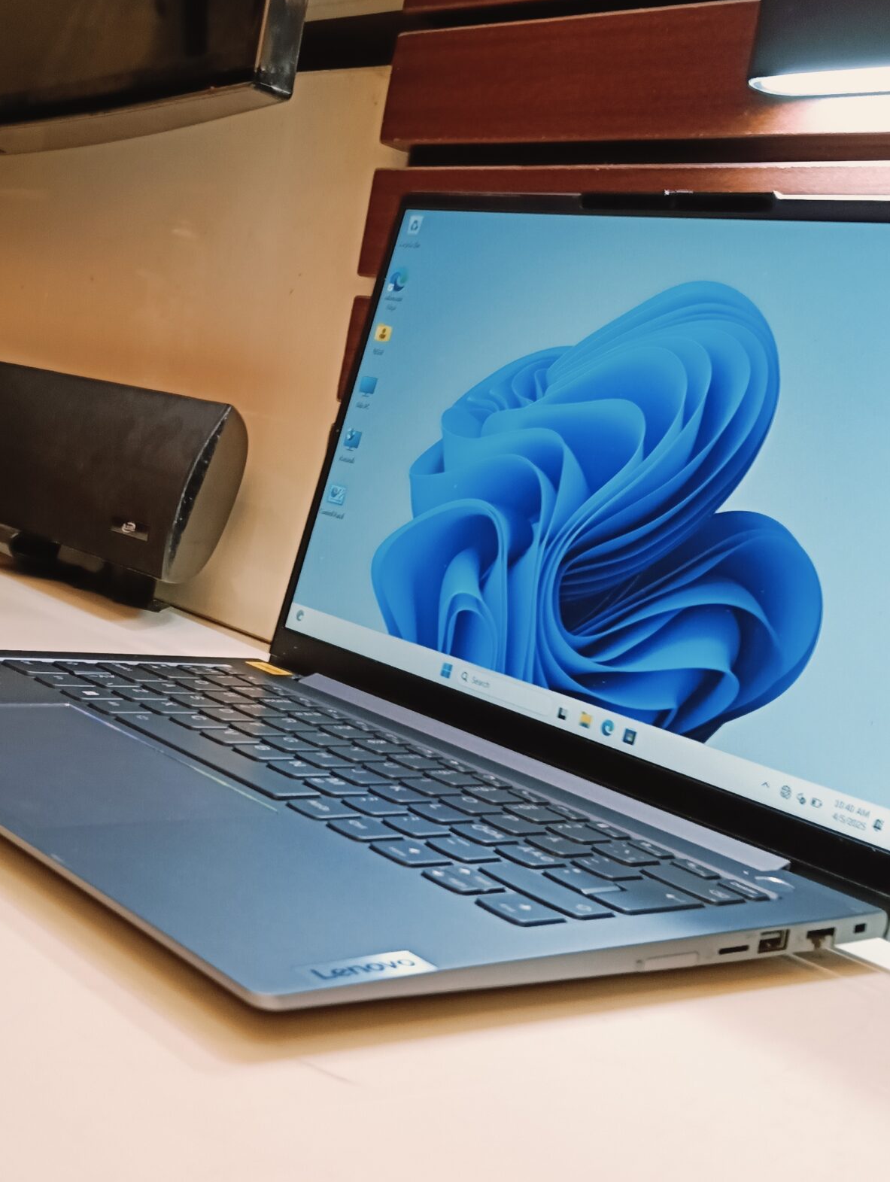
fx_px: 1504
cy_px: 497
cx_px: 424
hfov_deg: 32.9
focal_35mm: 44
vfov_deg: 42.8
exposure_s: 1/30
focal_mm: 3.98
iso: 200
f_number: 1.8
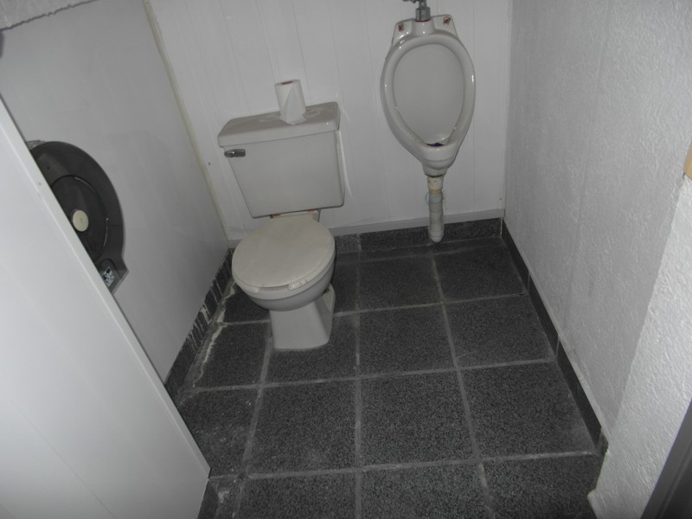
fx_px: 460
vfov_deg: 58.9
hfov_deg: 73.9
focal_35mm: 23
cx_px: 346
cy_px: 260
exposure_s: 1/45
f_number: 2.8
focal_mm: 4.1
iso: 100
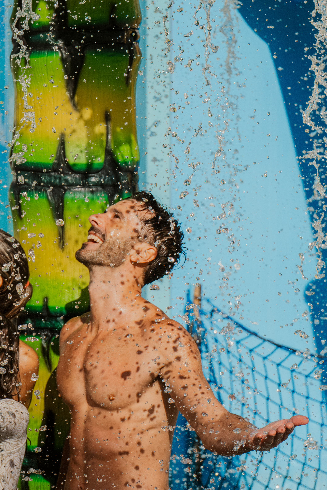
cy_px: 291
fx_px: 2887
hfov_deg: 6.5
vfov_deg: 9.7
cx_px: 35
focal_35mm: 212
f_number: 4.5
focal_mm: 80
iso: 400
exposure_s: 1/4000
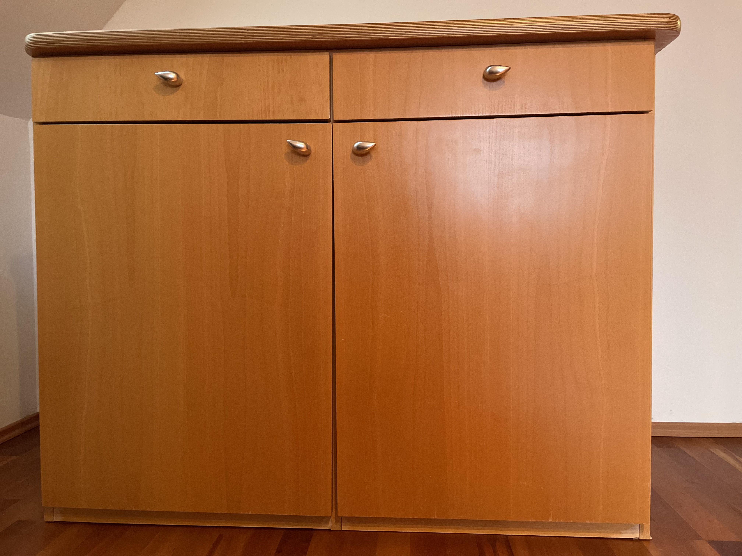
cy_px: 278
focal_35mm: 26
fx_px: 557
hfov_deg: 67.3
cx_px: 371
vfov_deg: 53.1
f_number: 1.6
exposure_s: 1/33
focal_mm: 4.2
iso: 640
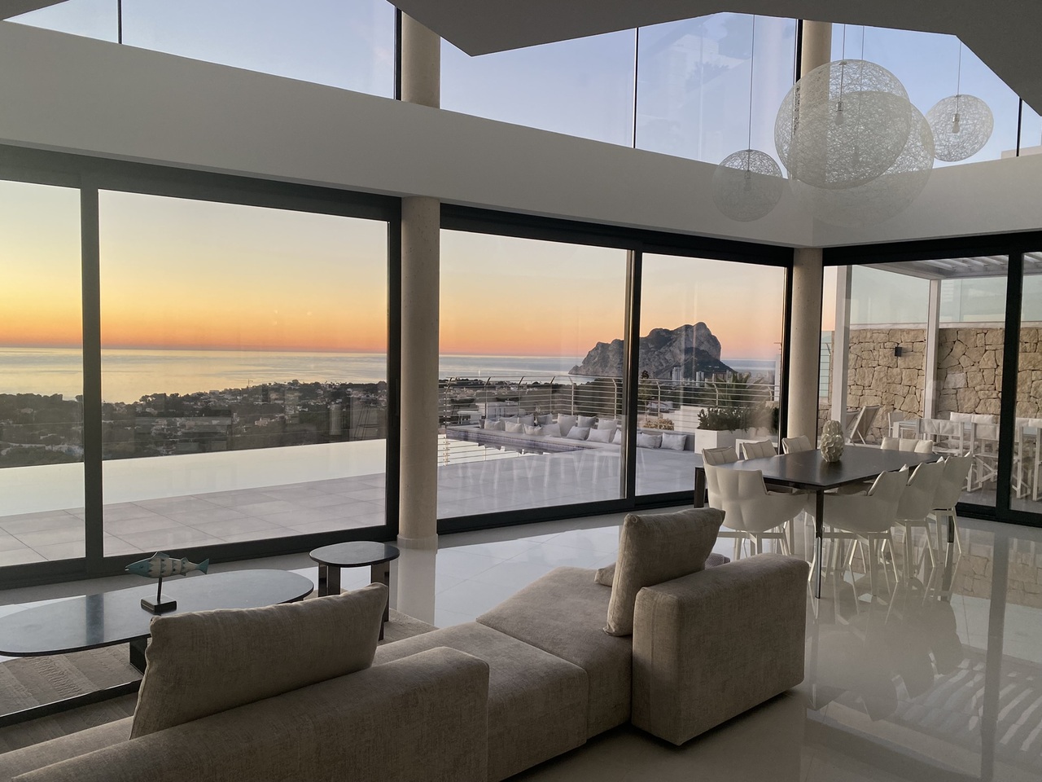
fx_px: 783
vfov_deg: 53.1
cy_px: 391
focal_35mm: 26
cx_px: 521
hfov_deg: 67.3
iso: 100
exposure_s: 1/121
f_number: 1.8
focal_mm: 4.25
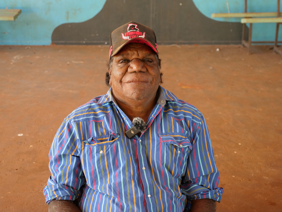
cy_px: 106
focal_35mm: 58
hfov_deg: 33.2
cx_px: 141
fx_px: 472
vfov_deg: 25.2
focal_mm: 29
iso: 1000
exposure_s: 1/60
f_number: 2.8
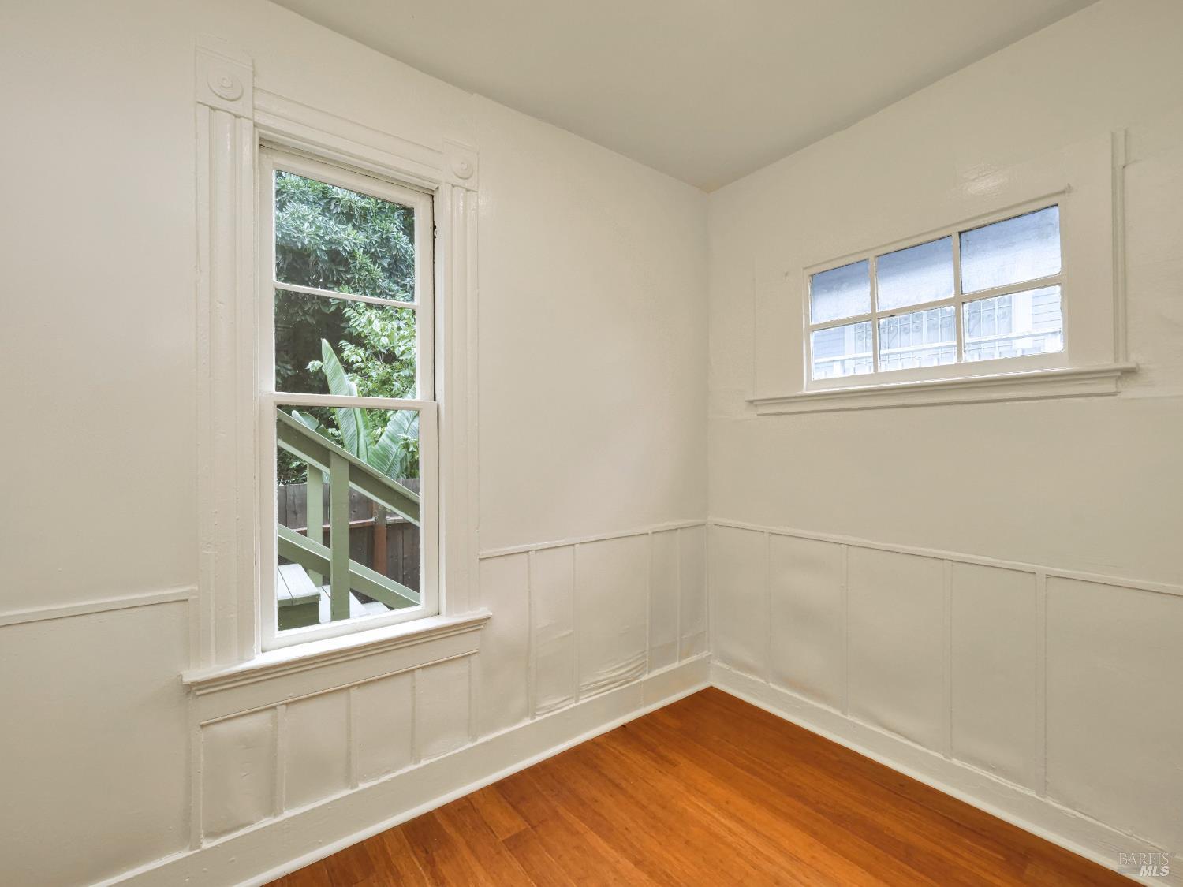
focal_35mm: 14
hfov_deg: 102.1
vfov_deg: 85.7
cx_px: 592
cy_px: 444
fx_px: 478
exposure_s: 1/160
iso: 800
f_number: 5.6
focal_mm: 7
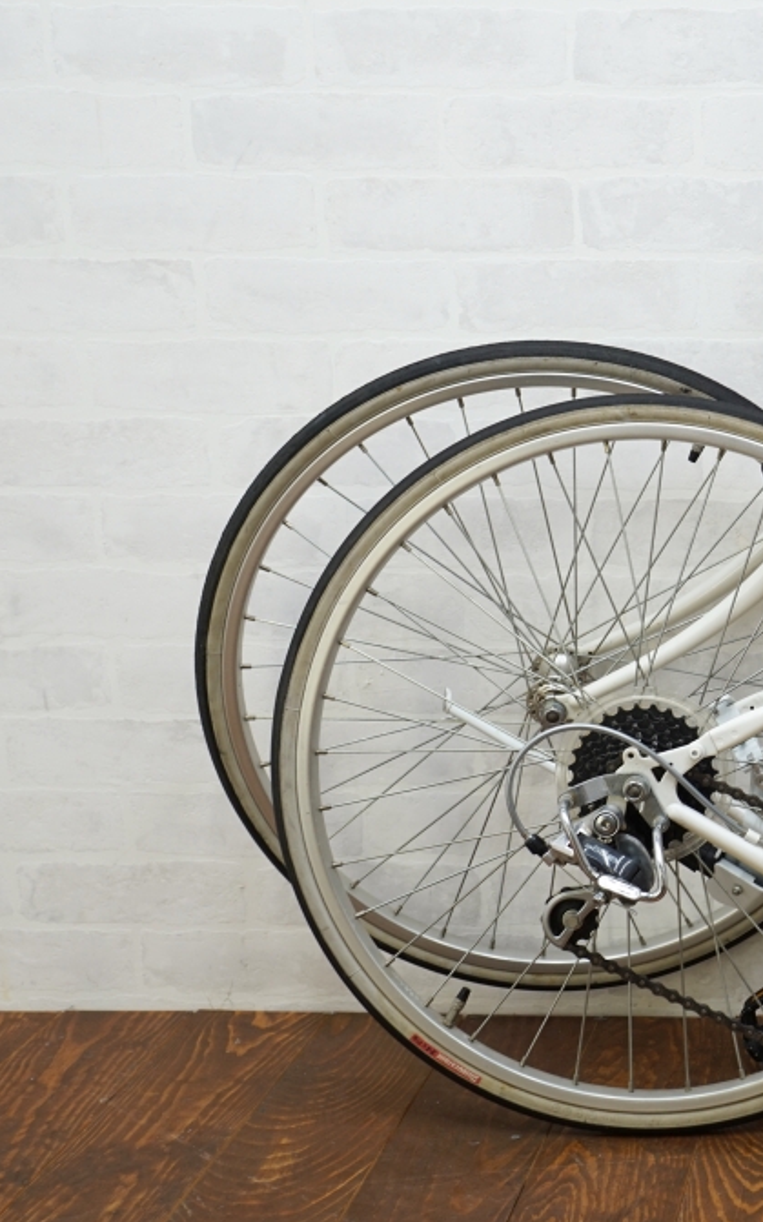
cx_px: 878
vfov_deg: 36.3
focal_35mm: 56
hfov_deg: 21.7
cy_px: 612
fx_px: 1864
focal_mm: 24
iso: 200
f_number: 5
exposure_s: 1/40
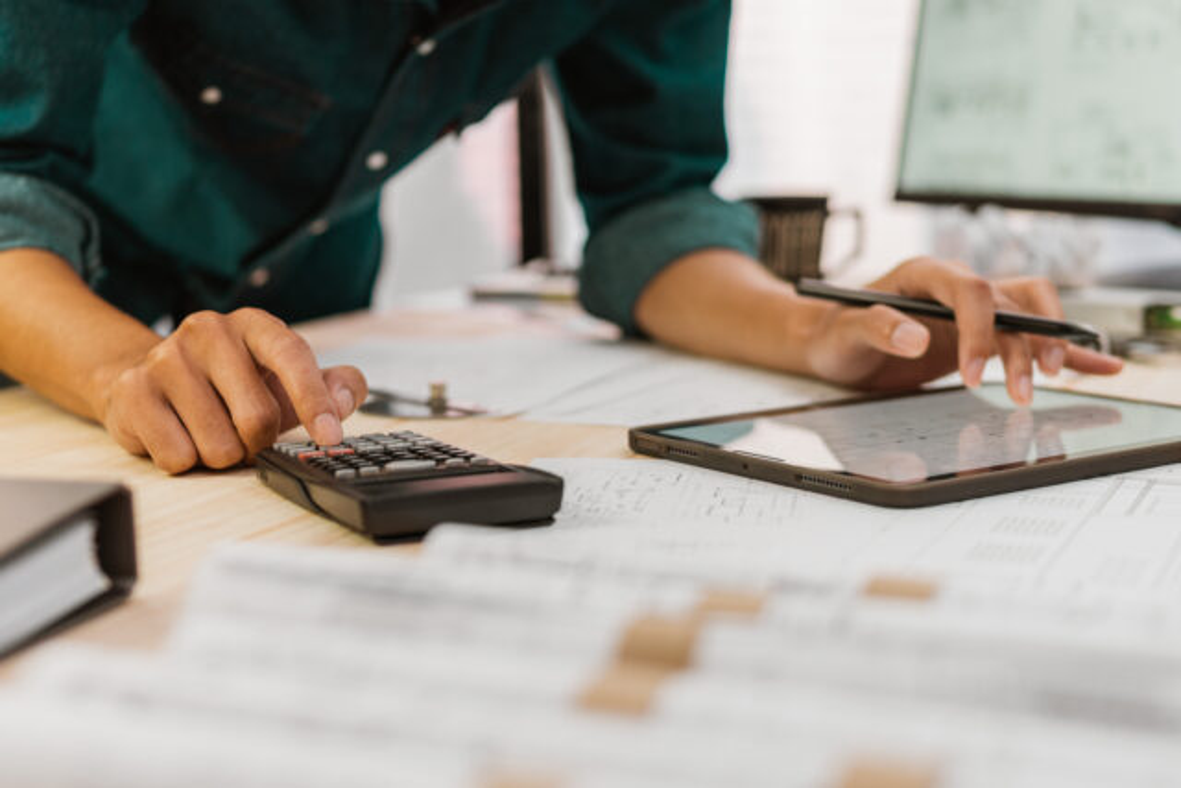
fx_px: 1723
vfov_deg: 25.8
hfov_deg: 37.8
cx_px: 590
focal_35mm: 52
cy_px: 394
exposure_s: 1/100
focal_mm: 35
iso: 100
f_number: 1.8
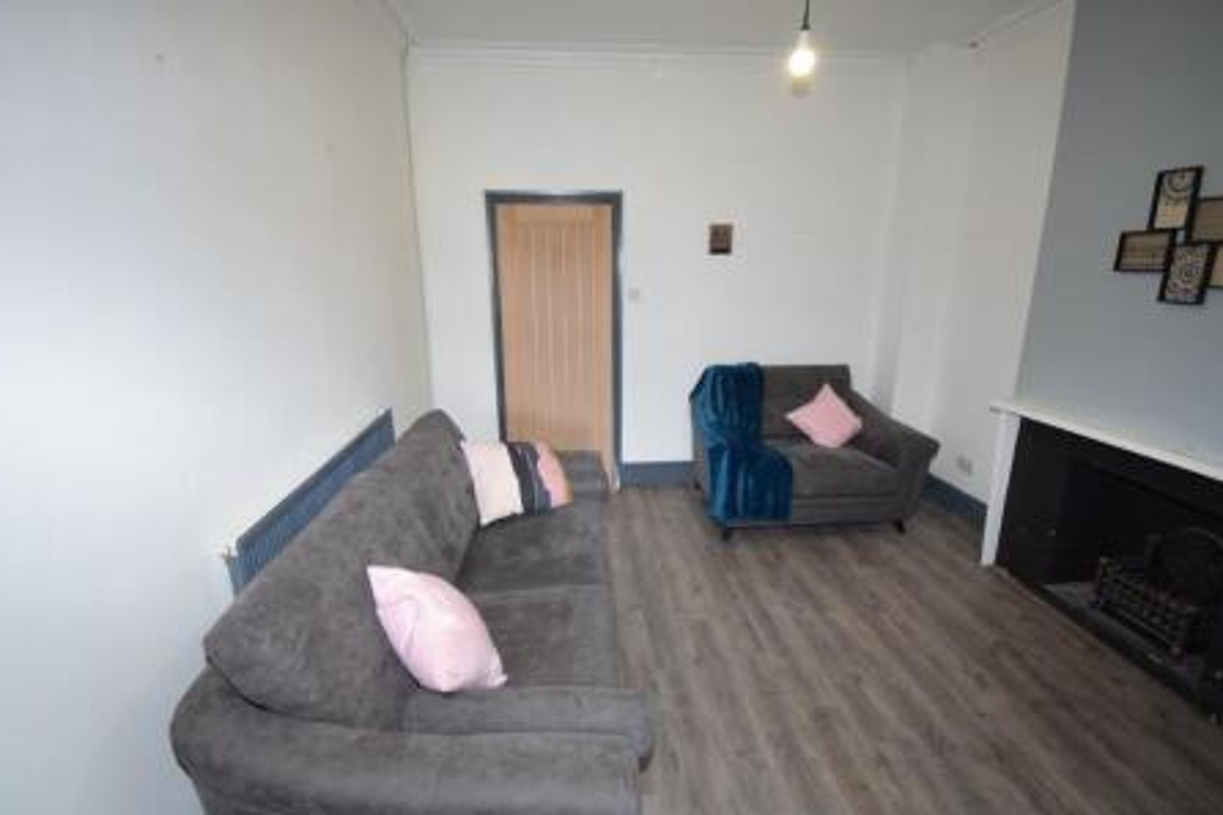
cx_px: 612
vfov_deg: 73.7
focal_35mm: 16
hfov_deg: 96.8
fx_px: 543
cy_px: 424
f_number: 4.5
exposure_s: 1/60
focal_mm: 10
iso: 1250
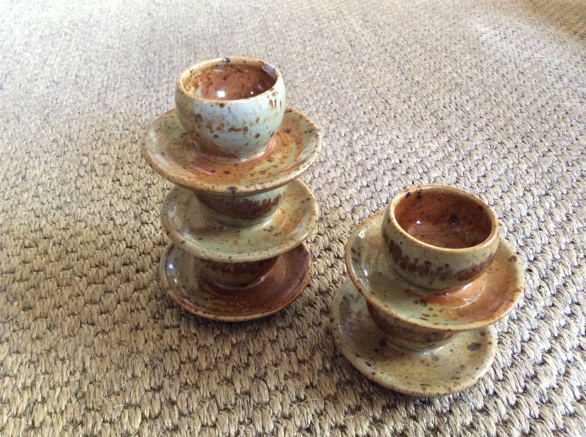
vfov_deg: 44.1
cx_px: 293
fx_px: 541
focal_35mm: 32
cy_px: 218
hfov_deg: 56.9
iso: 320
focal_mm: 3.3
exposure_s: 1/25
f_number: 2.4
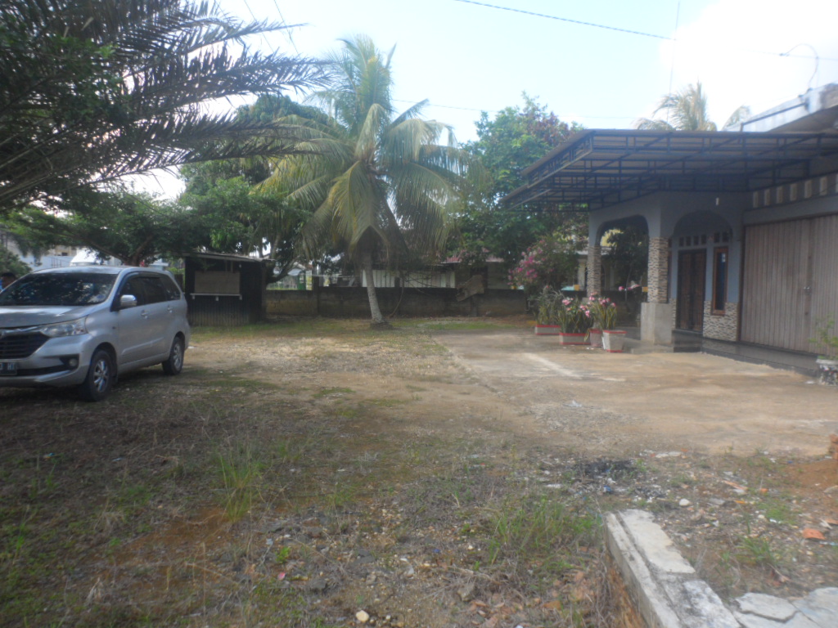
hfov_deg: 67.3
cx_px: 419
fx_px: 629
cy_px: 314
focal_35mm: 26
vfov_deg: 53.1
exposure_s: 1/350
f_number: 3.3
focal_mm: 4.9
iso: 80
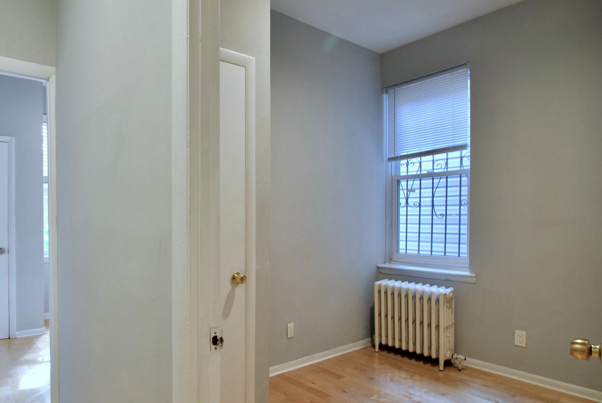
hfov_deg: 76.0
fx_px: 368
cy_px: 233
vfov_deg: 57.1
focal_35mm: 22
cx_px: 200
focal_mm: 10
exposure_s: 1/2
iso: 100
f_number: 6.3
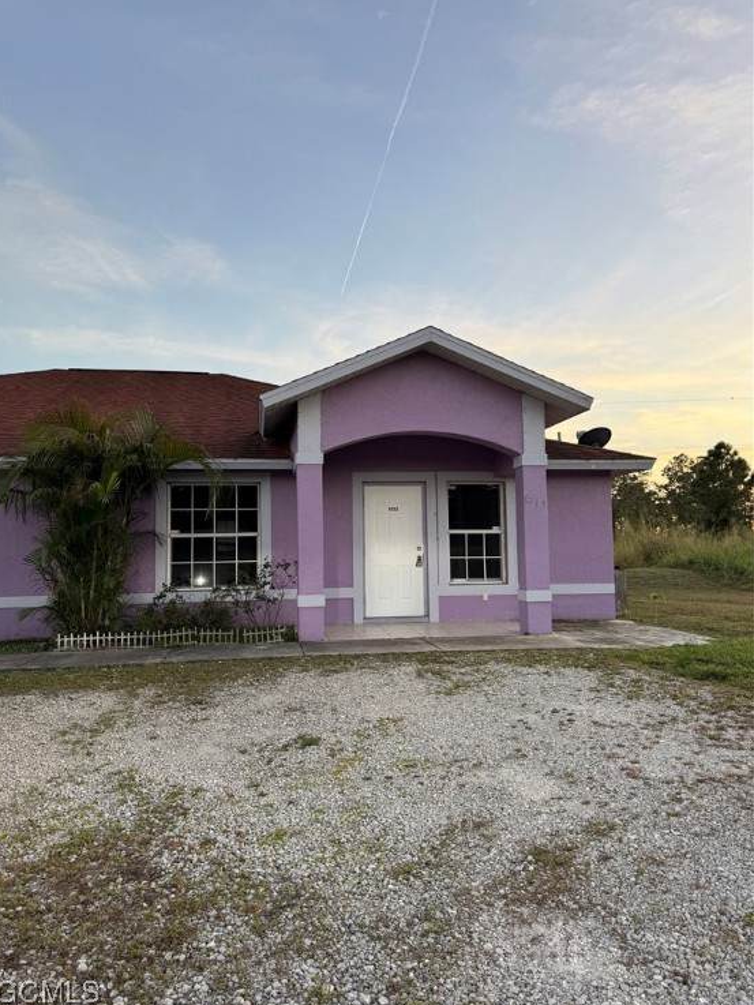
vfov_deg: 69.4
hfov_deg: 54.9
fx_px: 726
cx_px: 363
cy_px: 499
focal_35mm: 25
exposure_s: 1/258
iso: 64
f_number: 1.78
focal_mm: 6.76
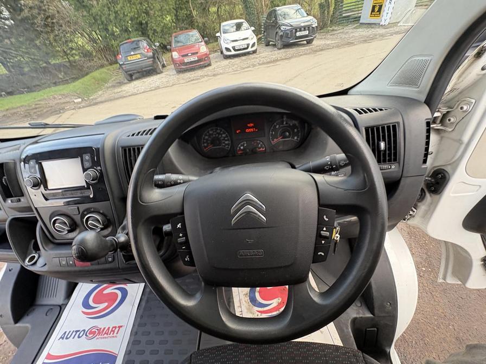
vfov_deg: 85.7
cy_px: 182
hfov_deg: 102.1
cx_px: 243
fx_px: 197
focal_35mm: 14
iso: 200
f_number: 2.2
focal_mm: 2.22
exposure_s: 1/77
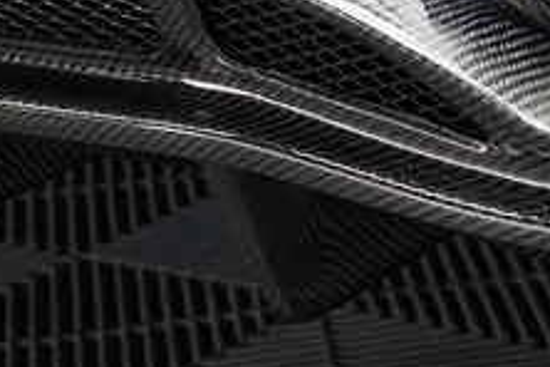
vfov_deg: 6.5
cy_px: -242
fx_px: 3193
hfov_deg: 9.7
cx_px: 691
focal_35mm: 209
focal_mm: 31
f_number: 4
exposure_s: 1/160
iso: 1600
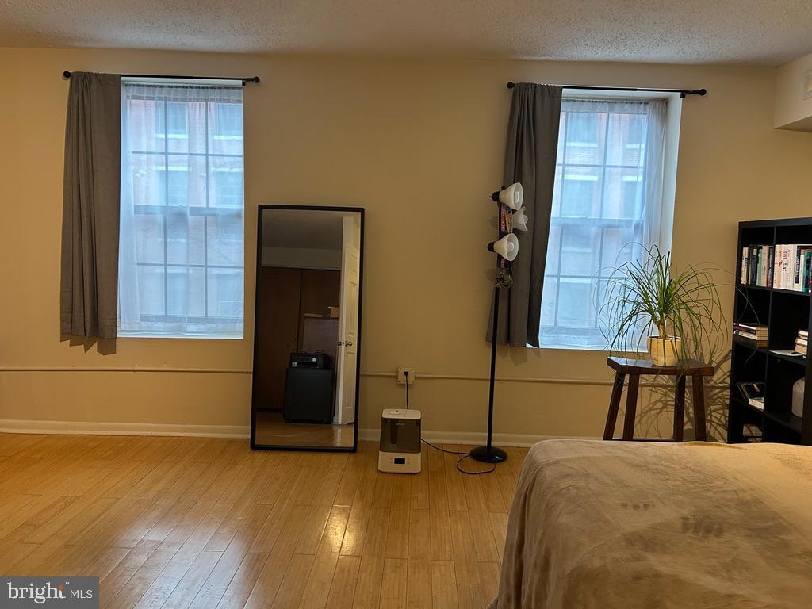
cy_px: 304
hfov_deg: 67.3
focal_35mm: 26
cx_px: 406
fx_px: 610
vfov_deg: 53.1
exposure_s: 1/60
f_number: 1.5
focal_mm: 5.7
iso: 200
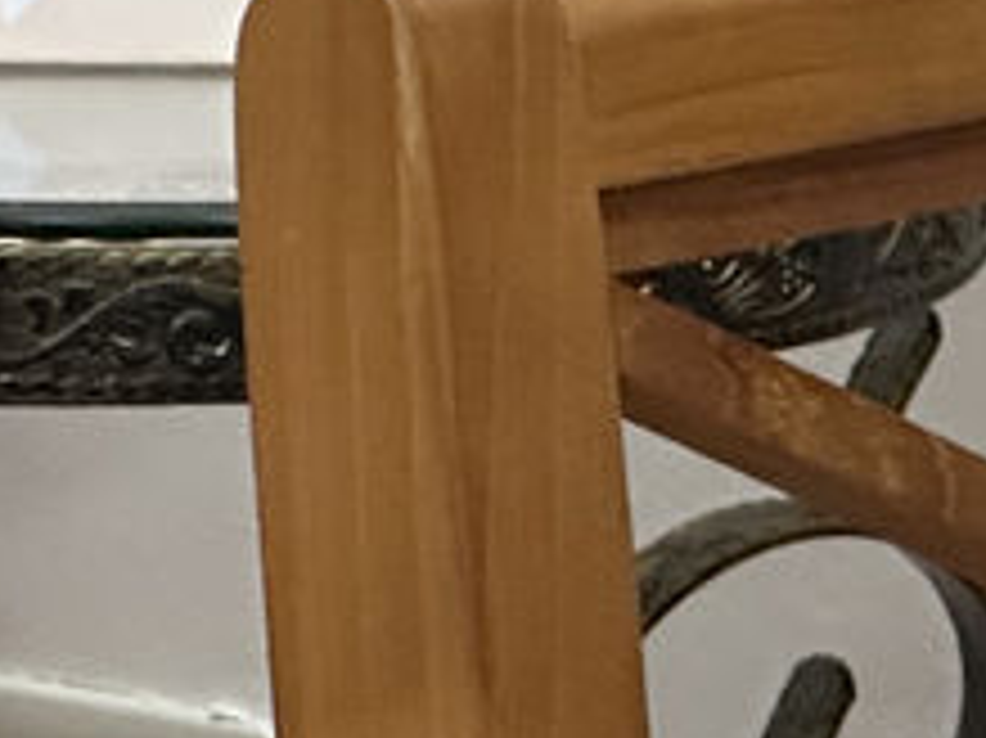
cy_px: -824
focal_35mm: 451
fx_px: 12839
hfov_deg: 4.3
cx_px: 2292
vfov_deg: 3.3
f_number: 2.8
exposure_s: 1/60
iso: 200
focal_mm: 9
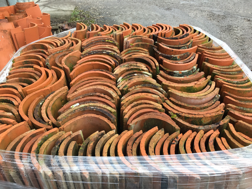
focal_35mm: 29
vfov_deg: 48.2
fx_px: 211
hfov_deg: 61.7
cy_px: 94
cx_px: 126
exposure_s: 1/100
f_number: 2.2
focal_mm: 4.15
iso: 32
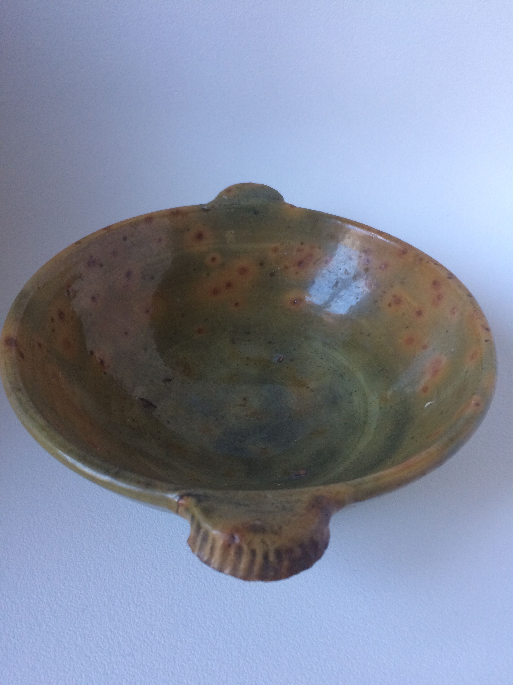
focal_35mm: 29
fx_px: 573
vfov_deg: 61.7
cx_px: 256
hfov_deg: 48.2
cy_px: 342
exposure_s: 1/33
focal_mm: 4.15
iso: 80
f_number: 2.2
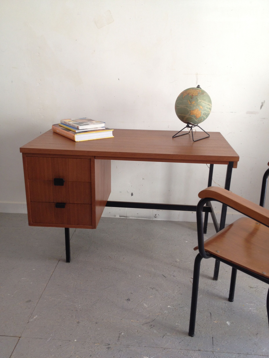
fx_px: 363
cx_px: 134
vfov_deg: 52.6
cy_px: 179
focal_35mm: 35
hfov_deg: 40.7
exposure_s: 1/20
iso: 64
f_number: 2.4
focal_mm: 4.28
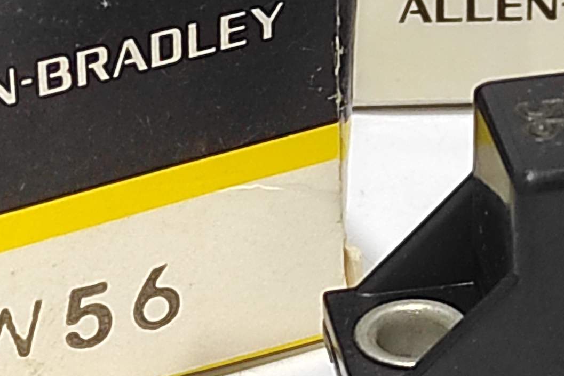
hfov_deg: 17.9
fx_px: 1786
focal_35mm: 114
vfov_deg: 11.9
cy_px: 25
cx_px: 222
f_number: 1.89
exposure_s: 1/33
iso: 477
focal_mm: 5.43
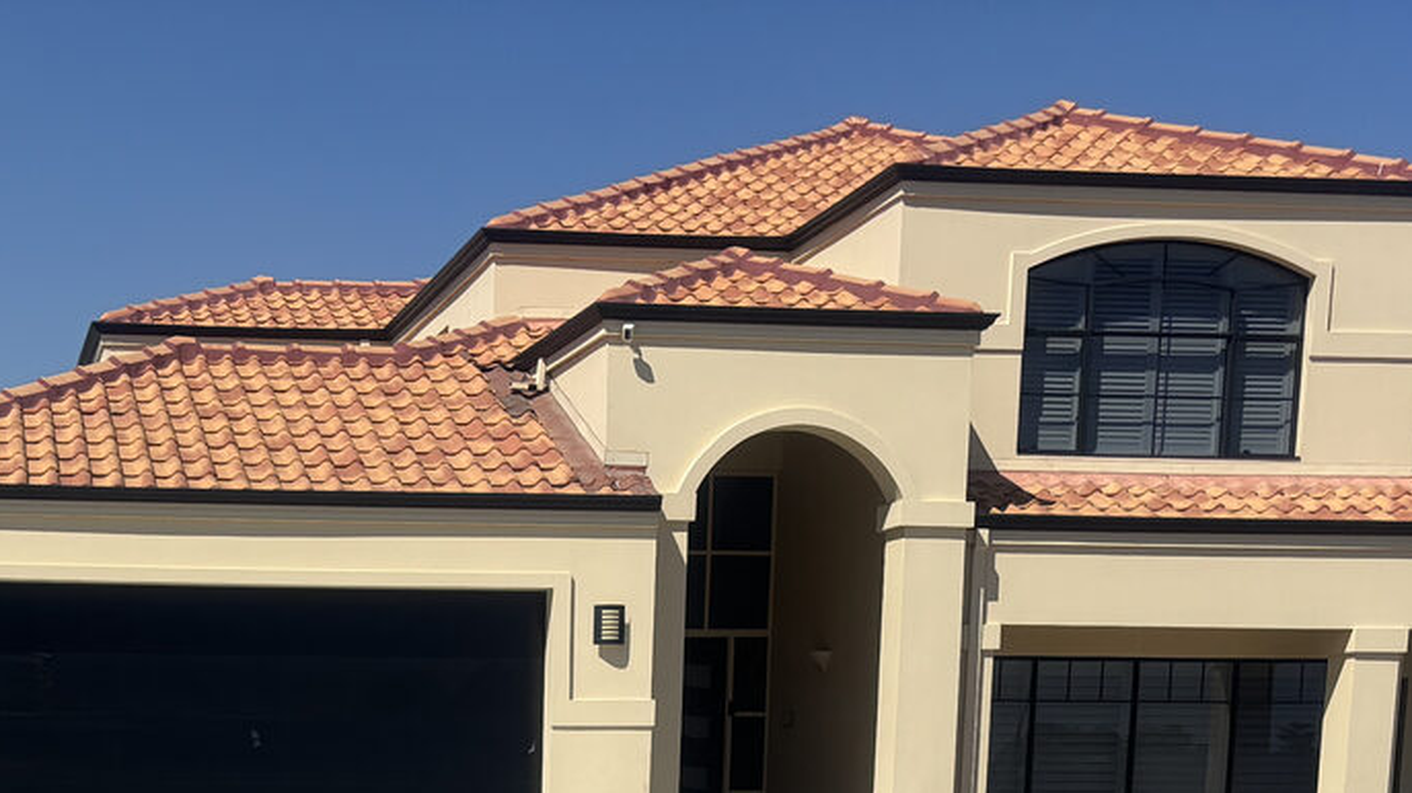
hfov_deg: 31.2
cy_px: 1231
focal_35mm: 66
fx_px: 2470
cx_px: 323
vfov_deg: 16.4
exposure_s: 1/7194
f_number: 1.6
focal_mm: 5.96
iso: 50
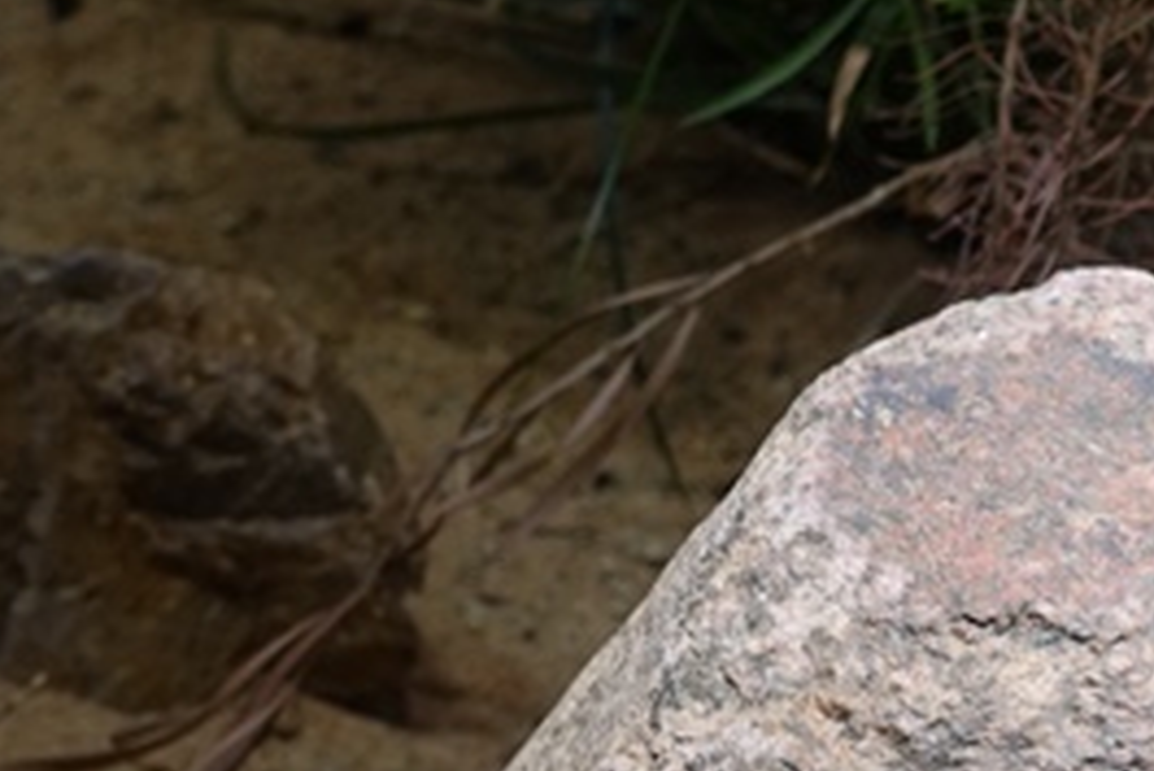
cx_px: 1759
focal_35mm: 193
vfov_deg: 7.1
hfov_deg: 10.3
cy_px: 608
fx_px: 6190
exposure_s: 1/250
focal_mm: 18.3
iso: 125
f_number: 4
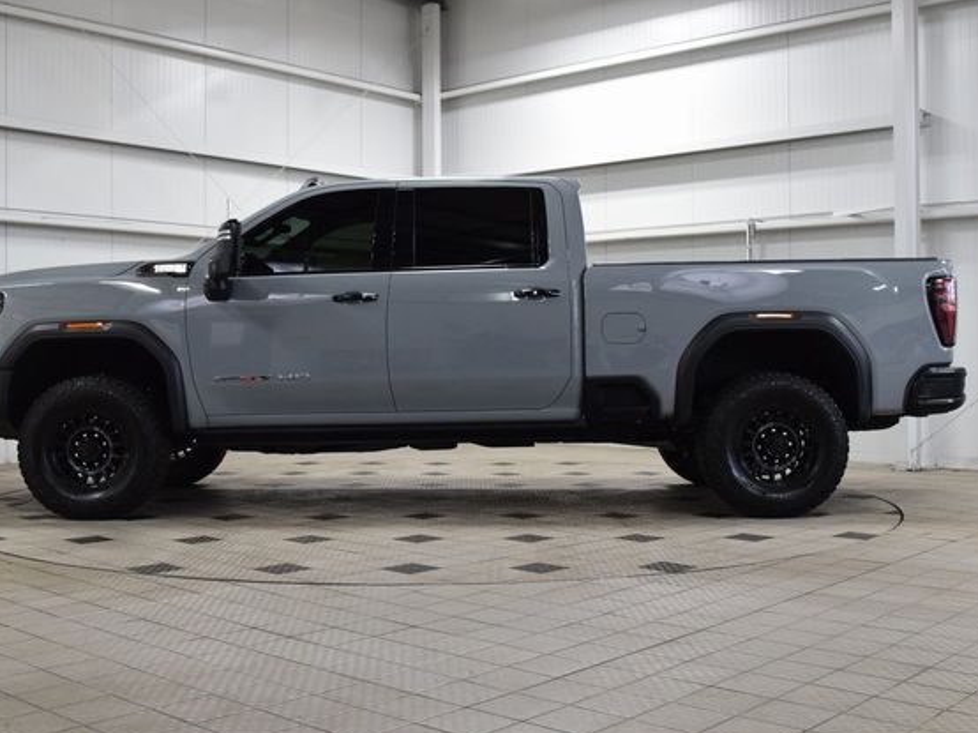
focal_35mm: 40
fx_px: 1130
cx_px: 466
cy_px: 372
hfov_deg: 46.8
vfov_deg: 35.9
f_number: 6.3
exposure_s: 1/60
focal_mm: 24
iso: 1600
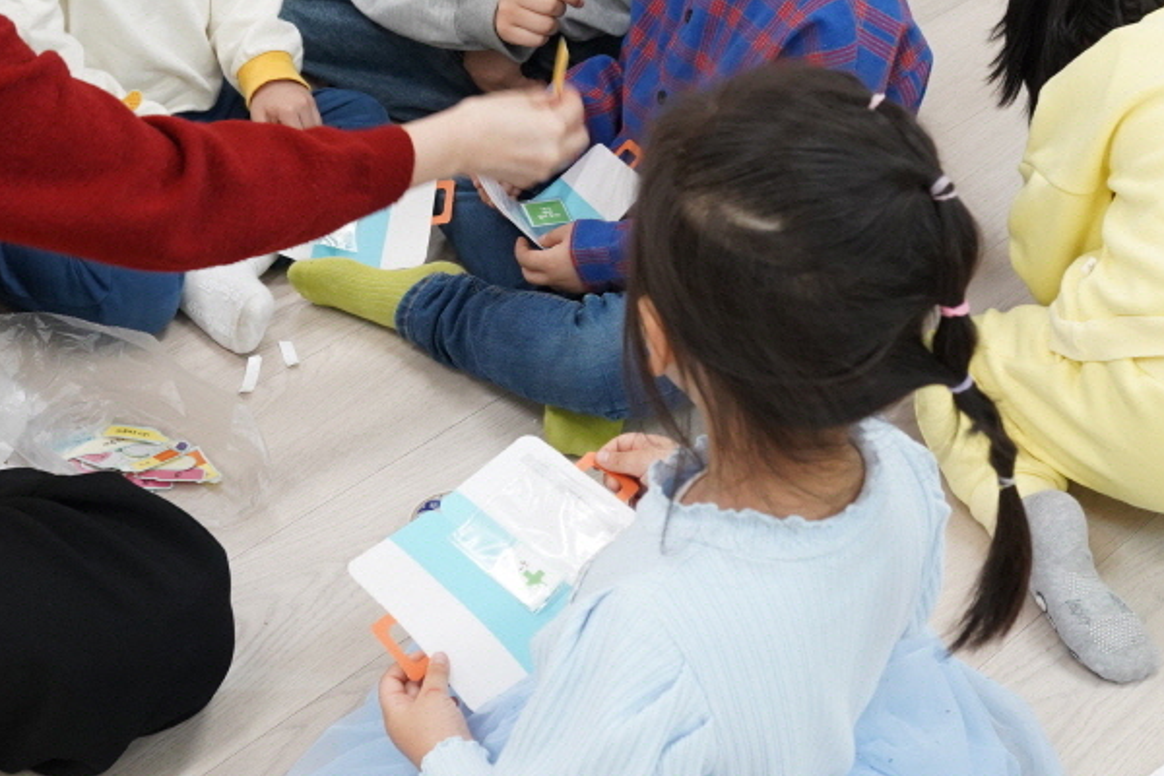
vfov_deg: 18.6
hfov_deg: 28.0
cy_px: 91
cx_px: 471
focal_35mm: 72
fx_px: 2328
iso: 2500
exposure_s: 1/60
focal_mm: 36
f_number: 7.1
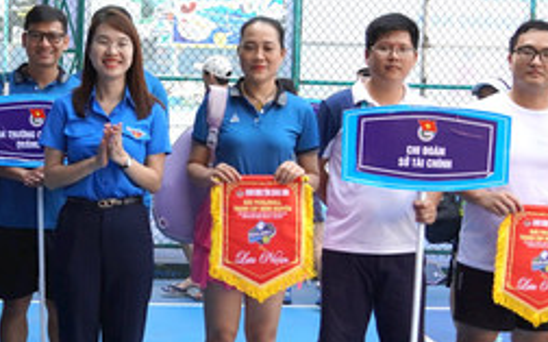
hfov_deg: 33.6
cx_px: 115
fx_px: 880
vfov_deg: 21.9
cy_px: 144
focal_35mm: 59
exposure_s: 1/160
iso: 200
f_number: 4
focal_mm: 18
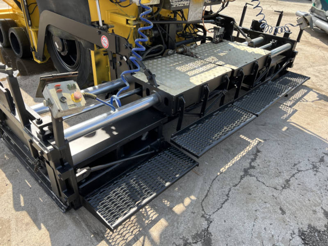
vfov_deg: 53.1
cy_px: 123
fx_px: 246
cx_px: 164
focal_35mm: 26
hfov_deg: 67.3
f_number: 1.5
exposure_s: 1/723
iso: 50
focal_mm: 5.7
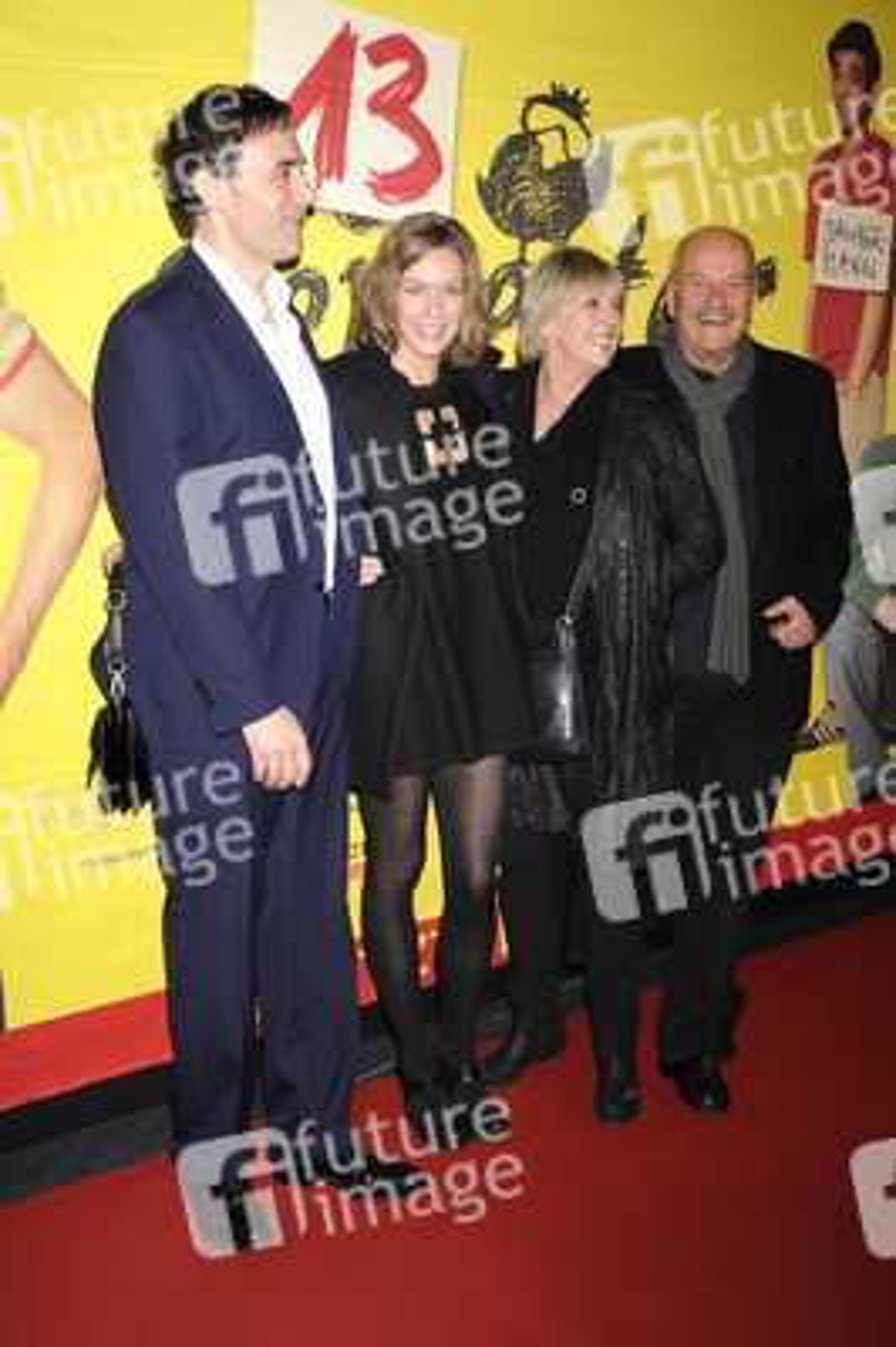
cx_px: 448
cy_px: 674
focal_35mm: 46
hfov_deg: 29.2
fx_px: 1720
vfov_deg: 42.8
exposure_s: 1/160
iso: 400
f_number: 5.6
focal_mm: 46
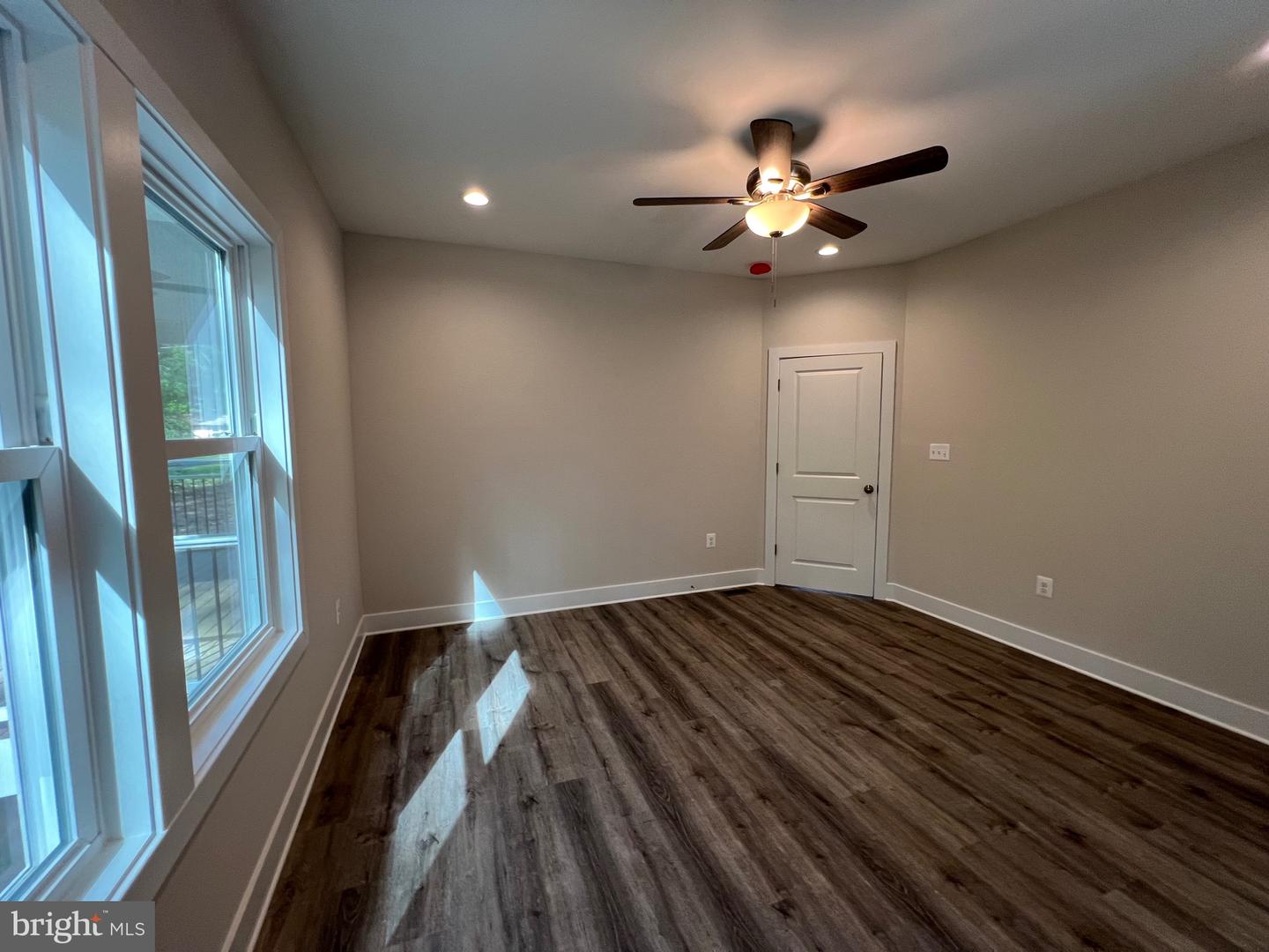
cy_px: 476
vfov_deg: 89.9
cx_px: 634
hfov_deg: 106.2
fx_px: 477
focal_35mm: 13
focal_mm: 1.57
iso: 160
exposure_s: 1/120
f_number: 1.8
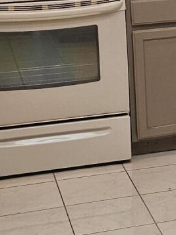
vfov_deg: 15.2
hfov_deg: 10.8
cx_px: 308
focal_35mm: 129
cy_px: 36
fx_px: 876
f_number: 1.7
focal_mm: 6.3
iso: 160
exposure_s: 1/120
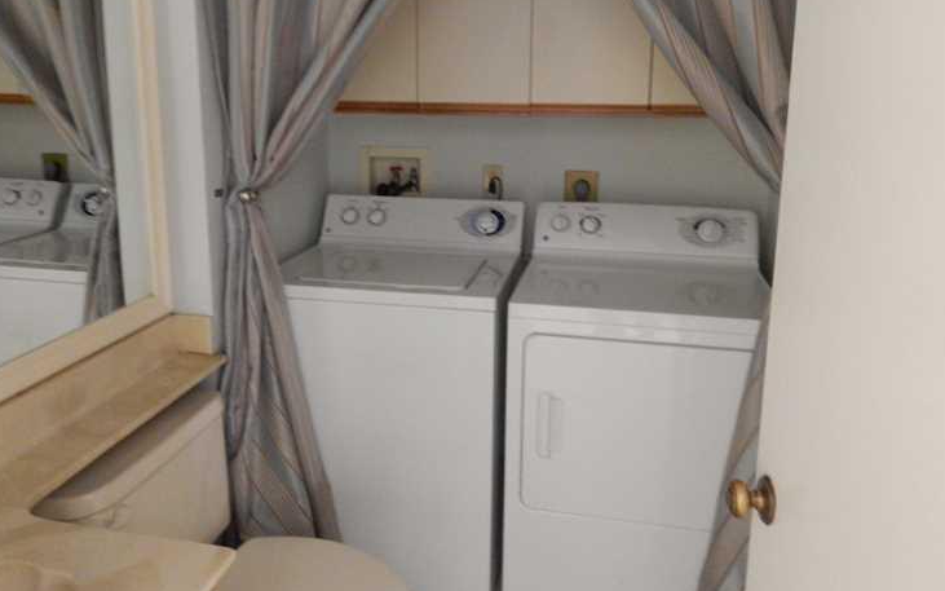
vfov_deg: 42.9
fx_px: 747
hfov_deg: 64.6
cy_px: 228
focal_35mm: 29
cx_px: 468
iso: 800
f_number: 3.1
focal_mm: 4.5
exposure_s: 1/4
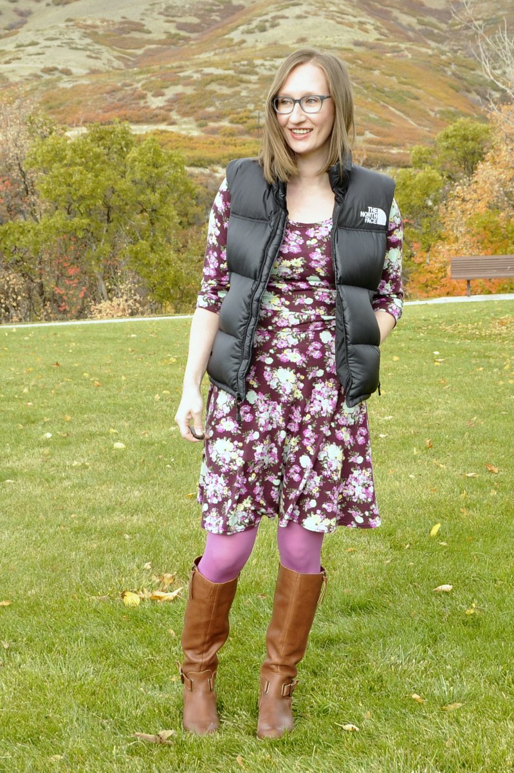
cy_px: 386
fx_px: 579
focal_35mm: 27
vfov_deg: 67.4
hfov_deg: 47.9
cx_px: 257
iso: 200
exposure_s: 1/160
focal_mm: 18
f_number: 5
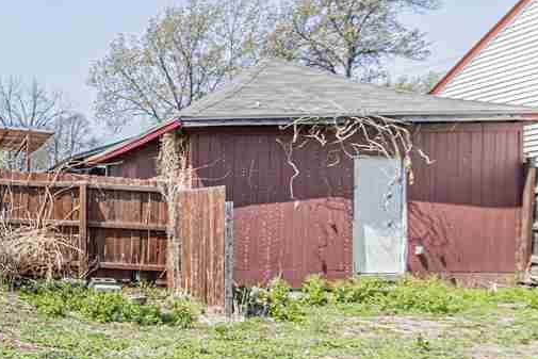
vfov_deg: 34.1
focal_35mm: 38
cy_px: 282
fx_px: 568
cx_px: -65
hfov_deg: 40.2
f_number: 8
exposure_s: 1/250
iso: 100
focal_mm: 10
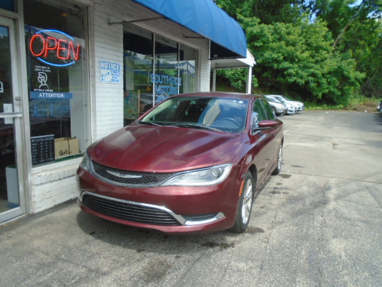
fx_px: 287
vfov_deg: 53.1
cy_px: 144
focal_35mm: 26
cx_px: 191
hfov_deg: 67.3
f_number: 3.2
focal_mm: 4.6
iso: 100
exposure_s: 1/640
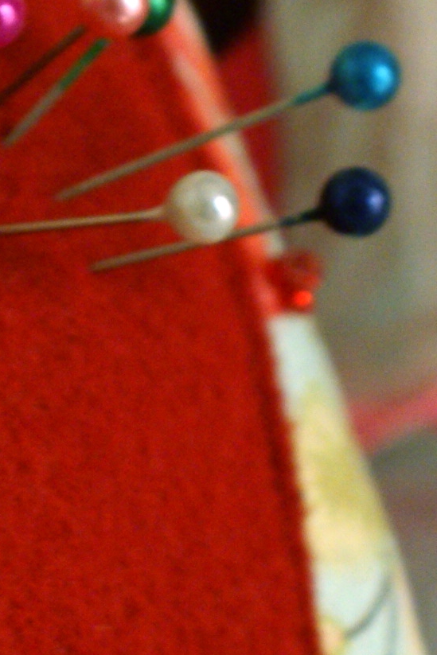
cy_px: 523
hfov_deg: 5.1
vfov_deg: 7.8
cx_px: -453
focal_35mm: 264
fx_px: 4796
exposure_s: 1/10
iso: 400
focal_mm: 35
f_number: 5.6
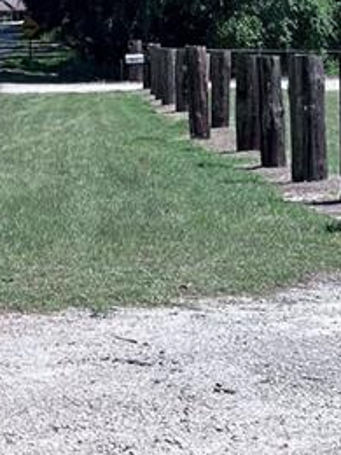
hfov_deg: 11.5
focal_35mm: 120
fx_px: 1576
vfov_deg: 15.9
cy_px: -51
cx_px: -266
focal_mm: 5.7
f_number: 1.5
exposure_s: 1/4115
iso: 50
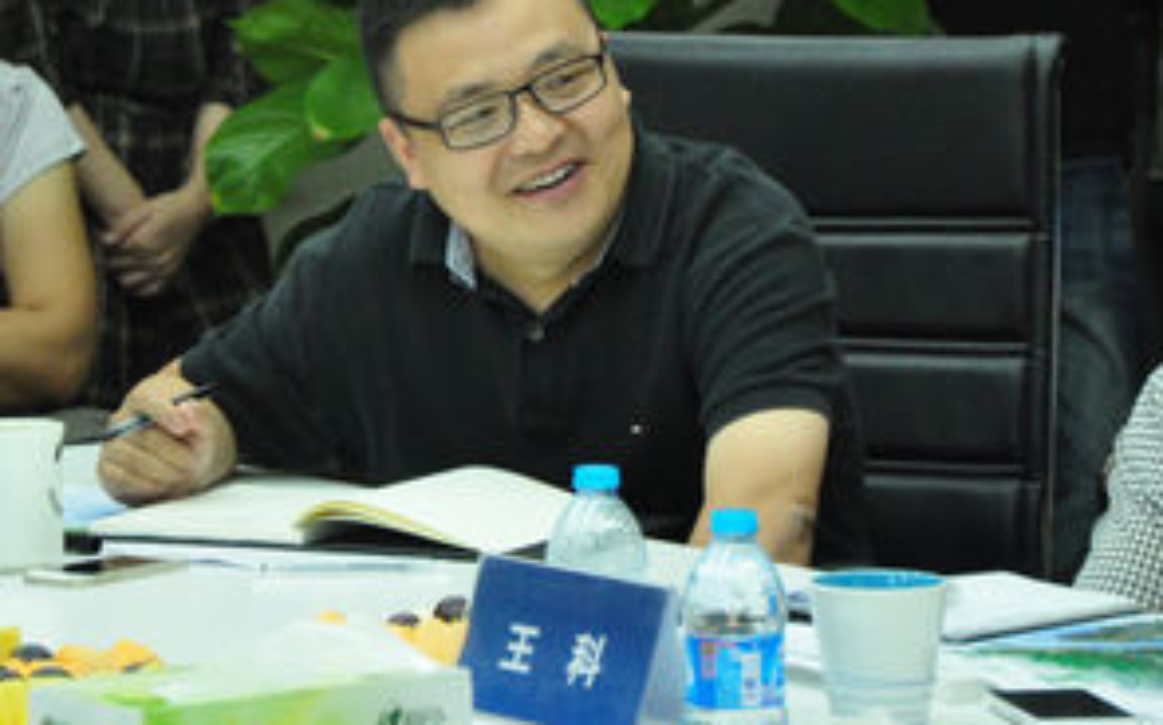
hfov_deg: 9.0
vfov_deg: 5.6
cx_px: 544
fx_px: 7381
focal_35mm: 233
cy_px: 177
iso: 3200
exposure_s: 1/60
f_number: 5.6
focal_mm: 90
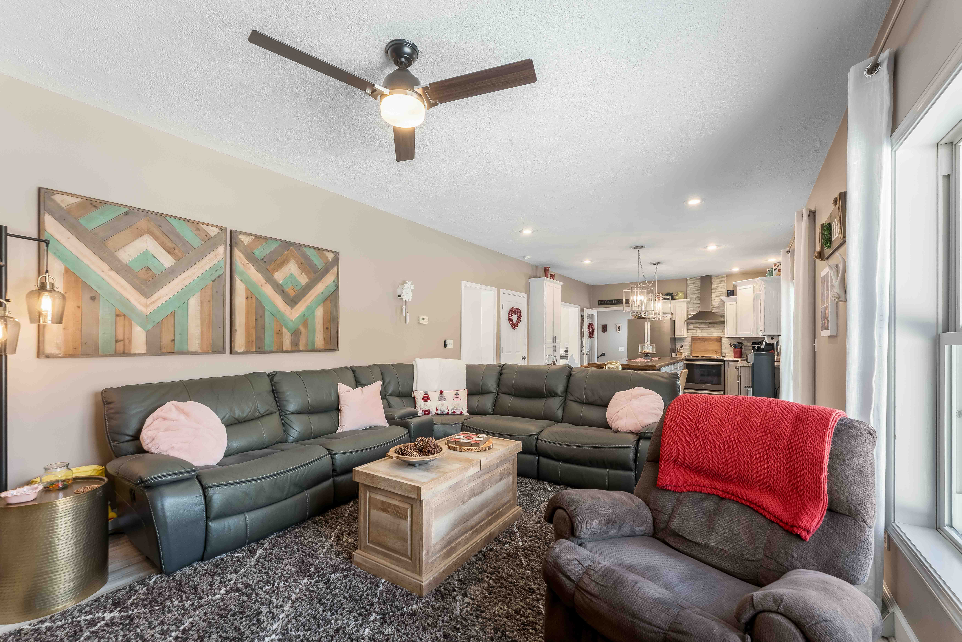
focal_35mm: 14
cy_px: 321
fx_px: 374
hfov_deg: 104.2
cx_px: 481
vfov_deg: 81.2
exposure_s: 1/6
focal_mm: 14
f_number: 7.1
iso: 640
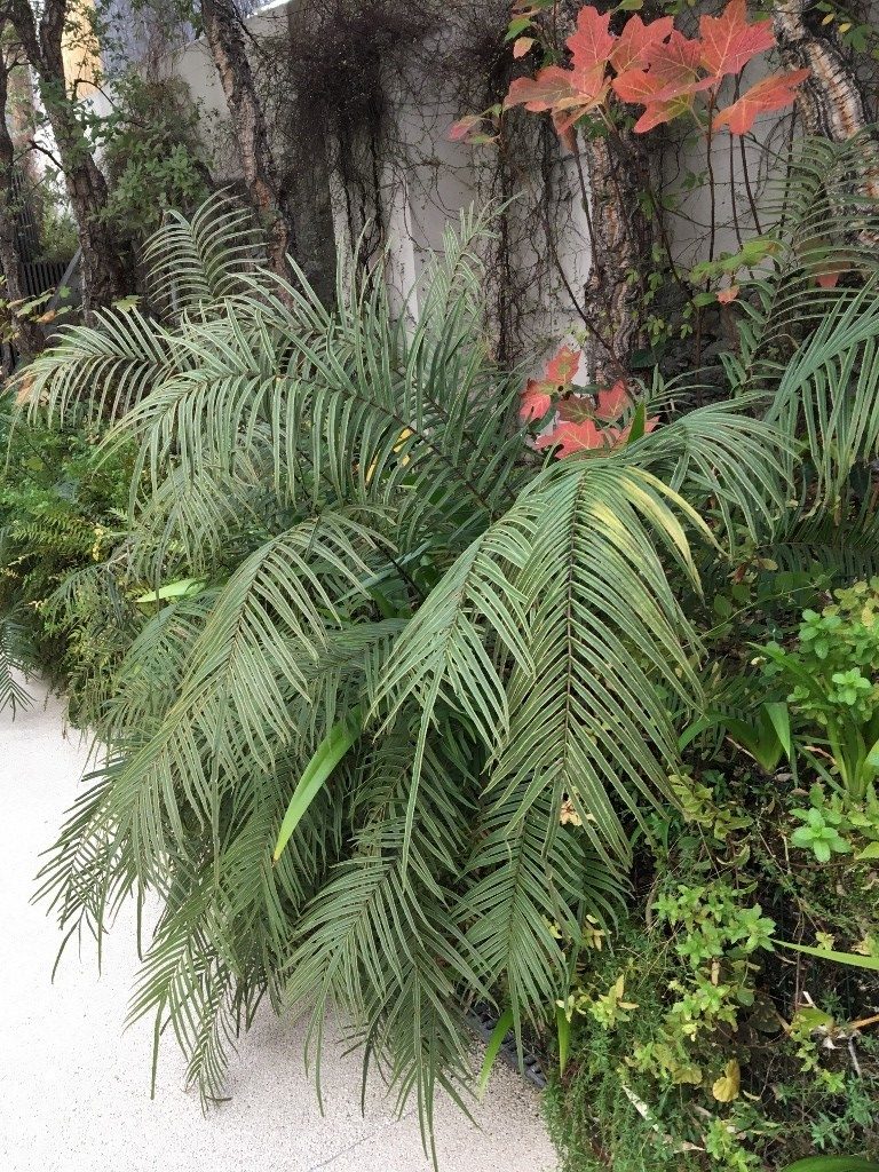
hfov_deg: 48.2
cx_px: 440
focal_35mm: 29
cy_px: 586
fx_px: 982
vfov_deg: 61.7
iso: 64
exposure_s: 1/33
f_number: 2.2
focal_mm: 4.15
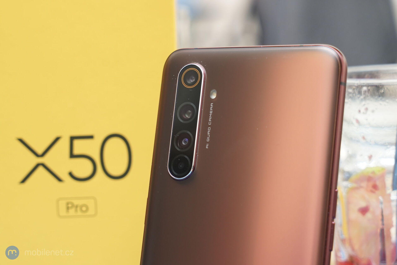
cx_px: 198
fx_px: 772
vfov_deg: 19.5
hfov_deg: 28.8
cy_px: 132
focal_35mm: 70
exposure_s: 1/160
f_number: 6.3
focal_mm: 70
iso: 640
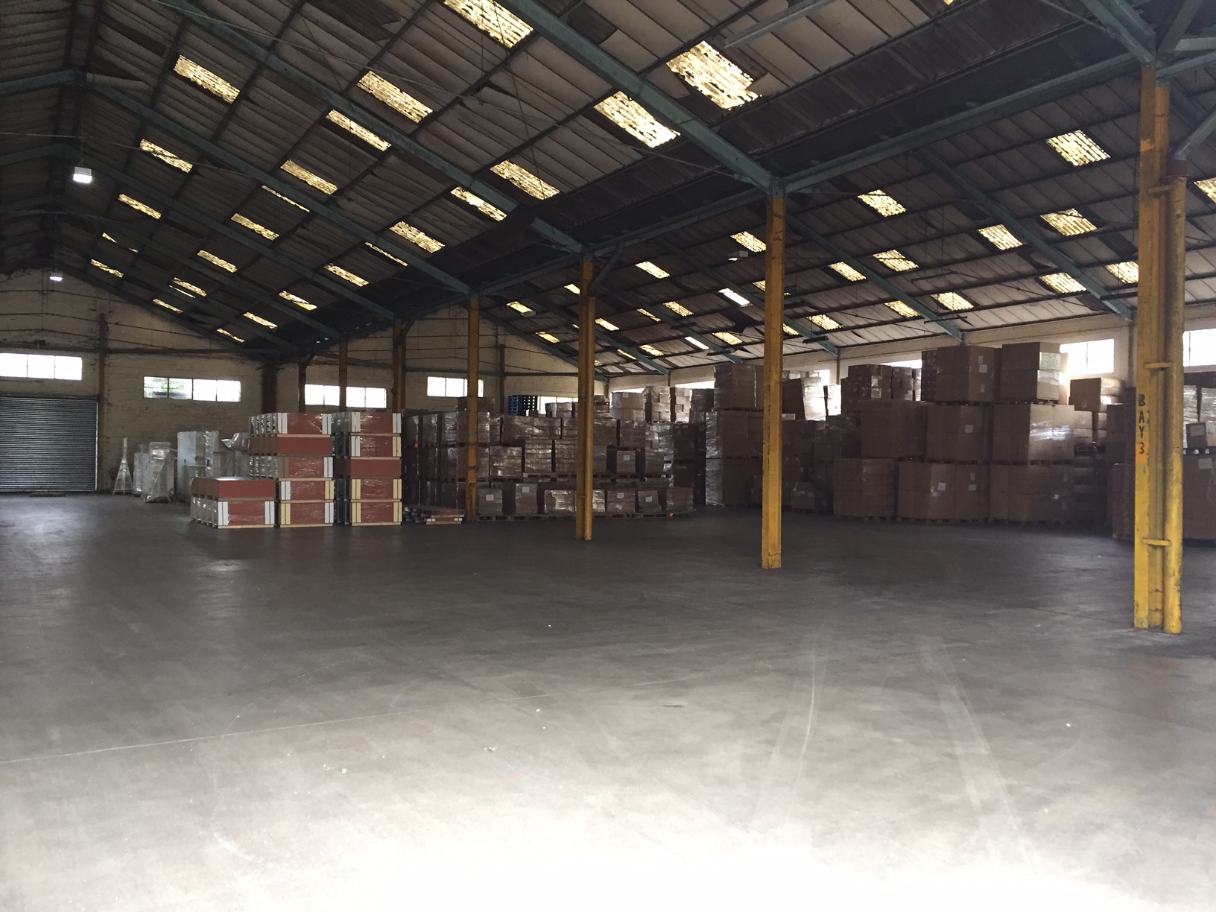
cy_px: 456
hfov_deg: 61.7
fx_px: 1019
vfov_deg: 48.2
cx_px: 608
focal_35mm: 29
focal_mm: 4.15
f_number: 2.2
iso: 80
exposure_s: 1/33
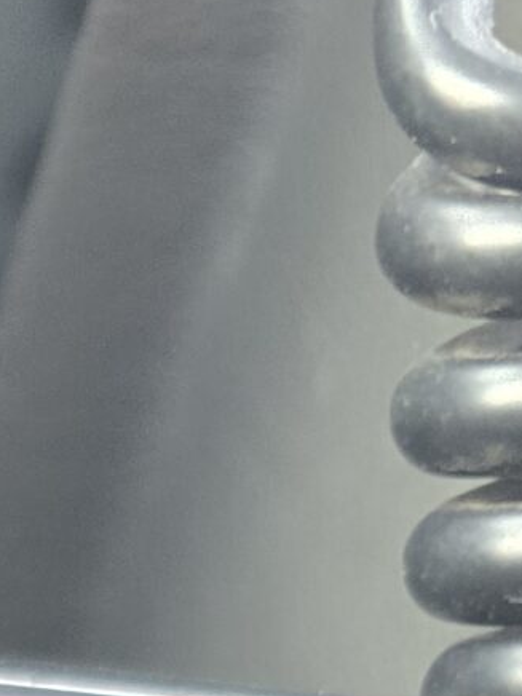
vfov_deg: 12.2
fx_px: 2714
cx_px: -769
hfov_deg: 9.6
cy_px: 1561
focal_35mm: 135
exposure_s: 1/60
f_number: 1.7
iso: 640
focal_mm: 6.3
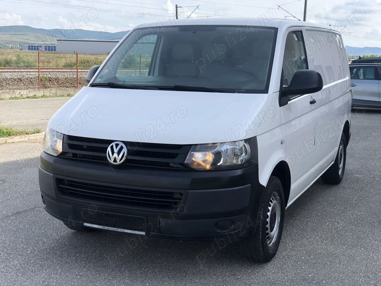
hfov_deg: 36.8
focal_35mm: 52
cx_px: 190
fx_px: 572
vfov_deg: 28.0
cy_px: 143
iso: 16
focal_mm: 6
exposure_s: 1/527
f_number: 2.4
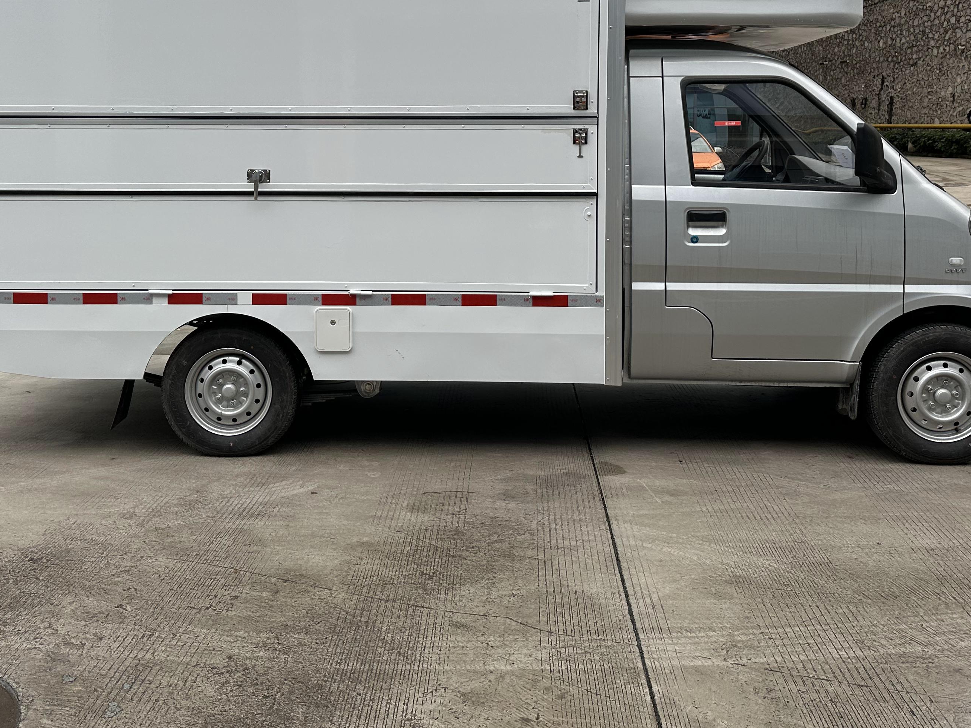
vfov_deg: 37.8
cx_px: 426
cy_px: 191
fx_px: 1038
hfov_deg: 50.0
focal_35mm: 37
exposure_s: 1/740
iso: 80
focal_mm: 6.86
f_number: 1.78
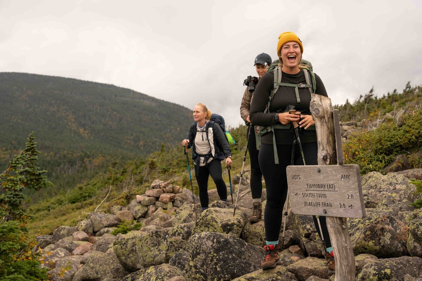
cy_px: 140
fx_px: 820
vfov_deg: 19.5
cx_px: 211
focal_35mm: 70
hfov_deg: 28.8
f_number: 7.1
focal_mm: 70
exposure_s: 1/250
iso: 100
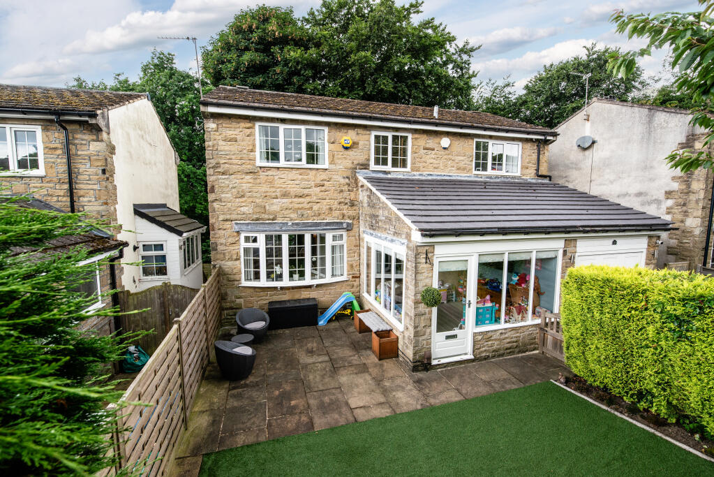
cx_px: 357
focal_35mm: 15
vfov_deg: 77.4
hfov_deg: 100.4
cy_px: 238
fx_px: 298
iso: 800
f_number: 10
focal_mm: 15
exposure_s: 1/320
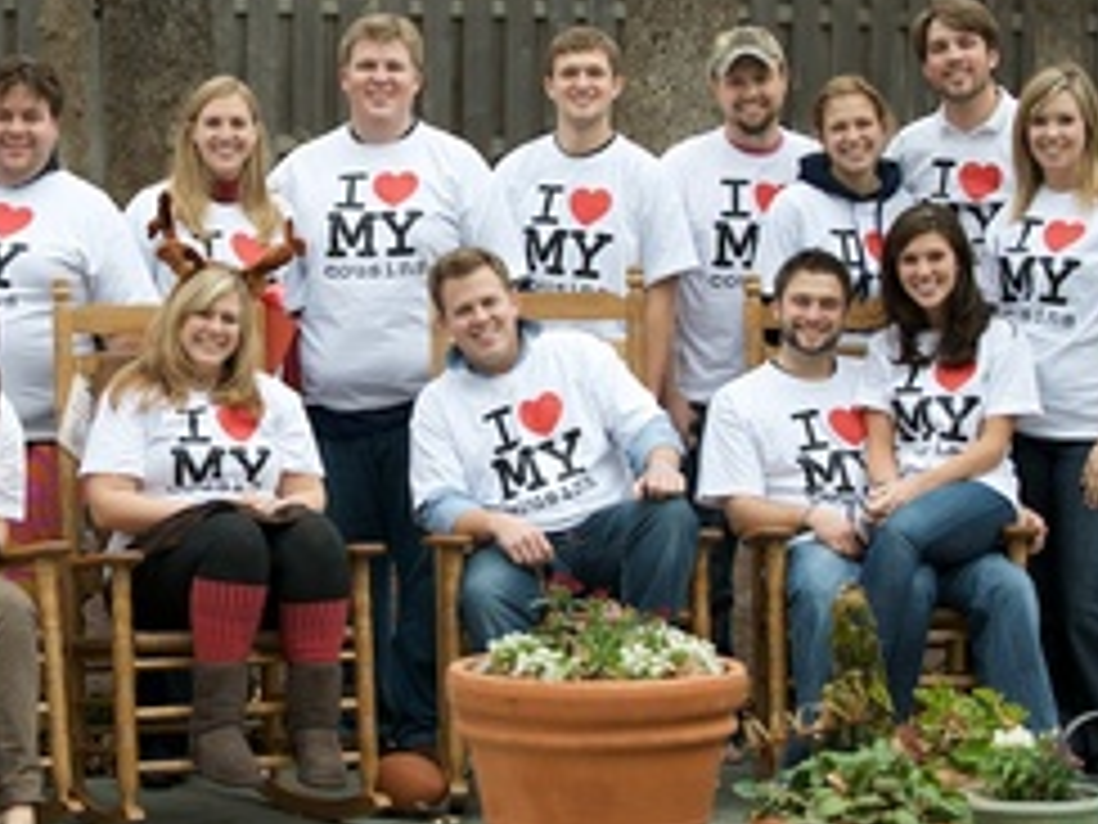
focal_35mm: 129
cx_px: 374
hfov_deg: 15.3
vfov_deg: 11.5
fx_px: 4092
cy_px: 385
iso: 200
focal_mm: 82
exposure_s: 1/400
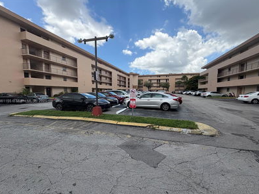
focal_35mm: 15
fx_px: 112
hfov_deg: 98.2
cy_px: 101
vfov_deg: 81.7
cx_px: 130
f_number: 2.2
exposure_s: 1/1506
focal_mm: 2.22
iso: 64
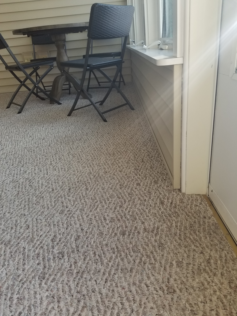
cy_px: 158
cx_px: 118
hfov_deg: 53.1
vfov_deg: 67.3
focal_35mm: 26
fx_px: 237
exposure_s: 1/120
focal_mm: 4.25
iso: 100
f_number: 1.7
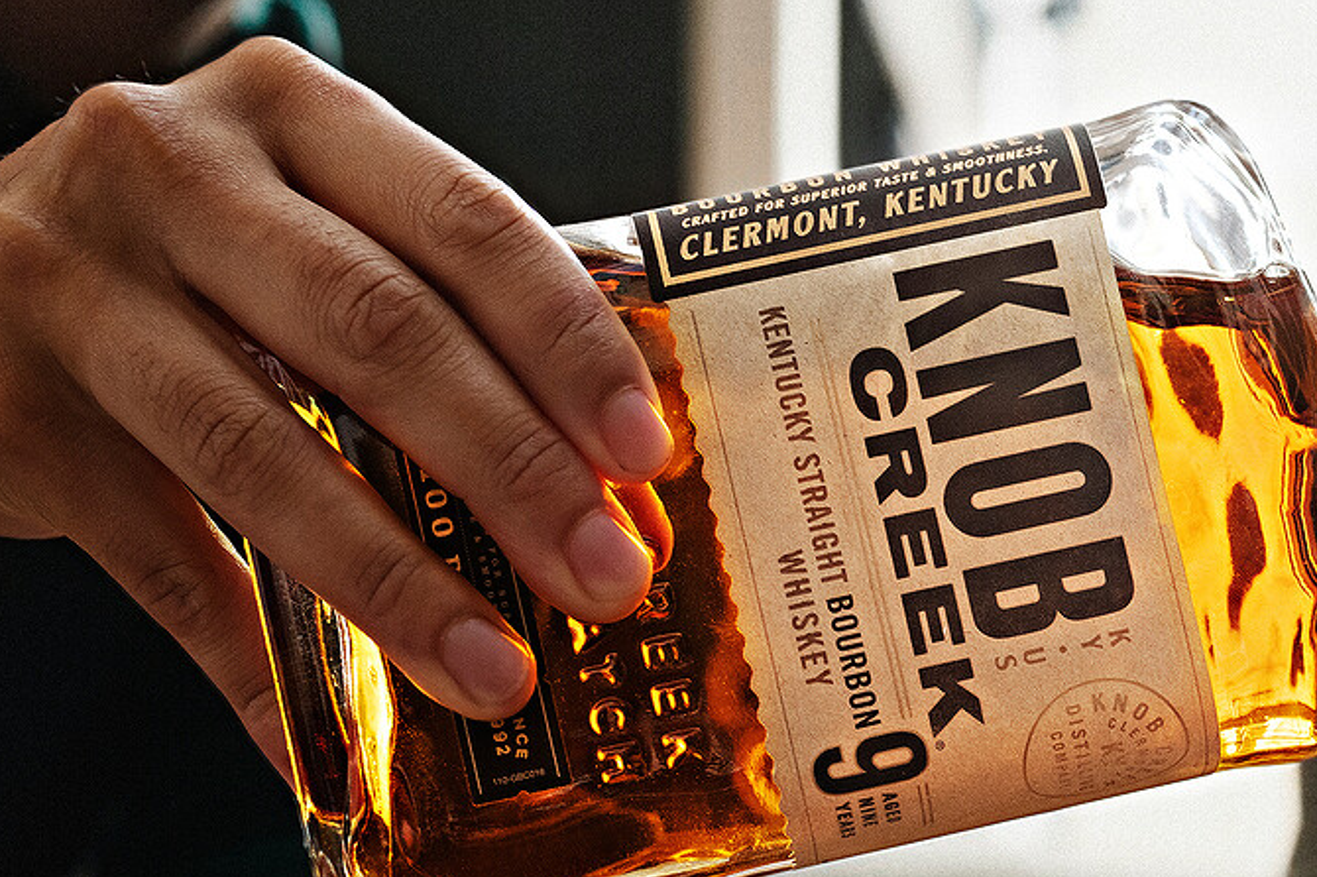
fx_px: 4095
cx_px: 1274
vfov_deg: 12.1
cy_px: 771
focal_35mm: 112
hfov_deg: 17.9
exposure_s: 1/160
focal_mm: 50
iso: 800
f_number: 4.5
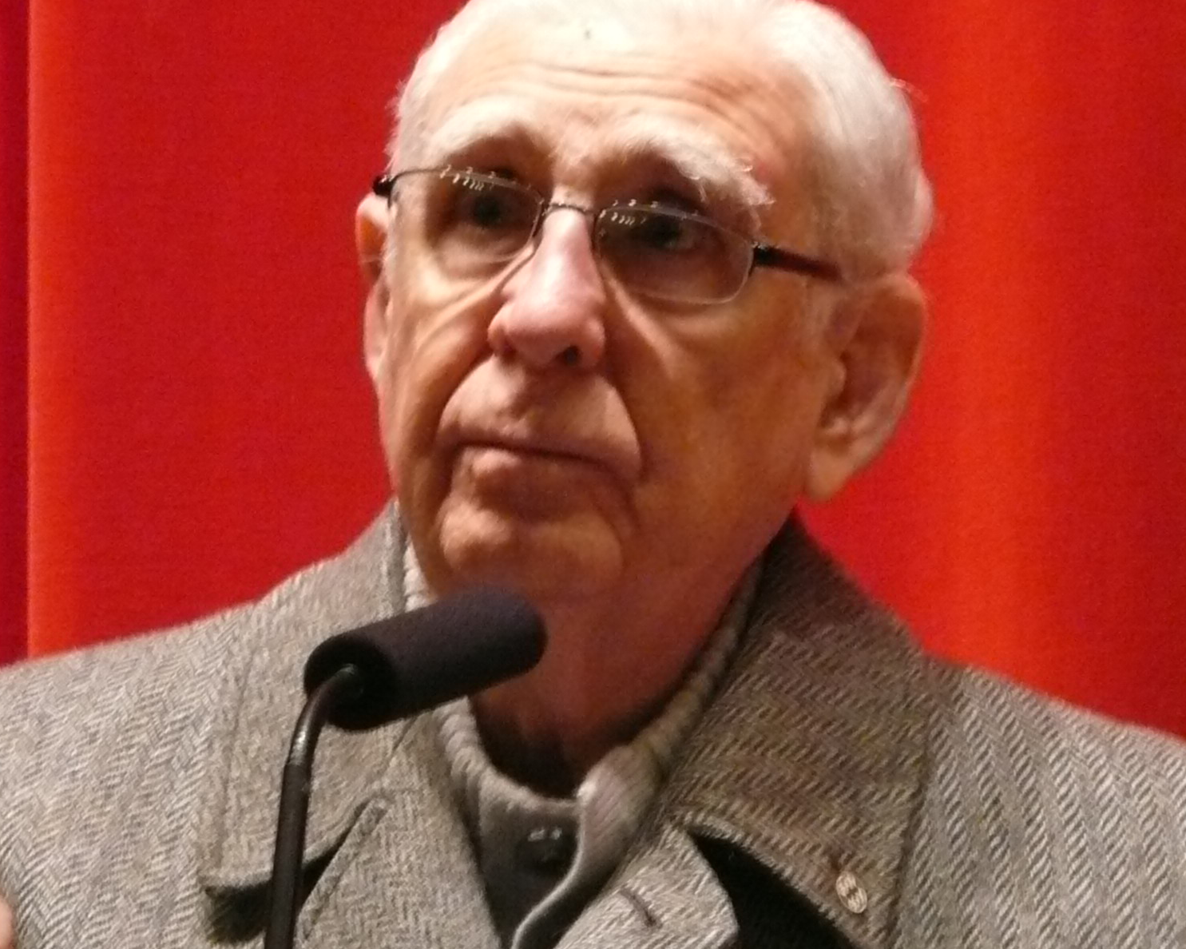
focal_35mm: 315
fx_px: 11057
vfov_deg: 4.9
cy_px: 510
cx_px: 513
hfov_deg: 6.1
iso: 400
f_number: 4.8
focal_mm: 27.9
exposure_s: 1/13
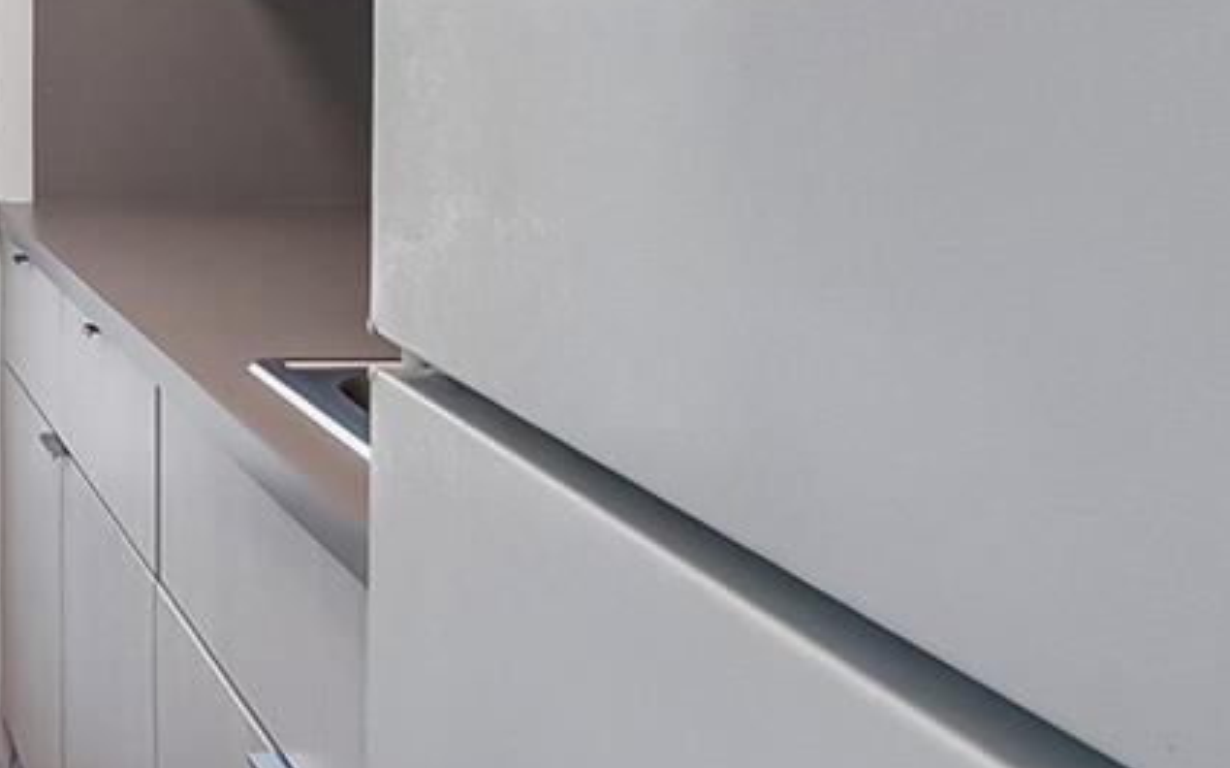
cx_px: -297
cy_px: -23
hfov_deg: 30.8
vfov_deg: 22.9
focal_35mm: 54
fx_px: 1809
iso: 800
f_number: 5.6
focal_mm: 7
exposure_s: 1/80
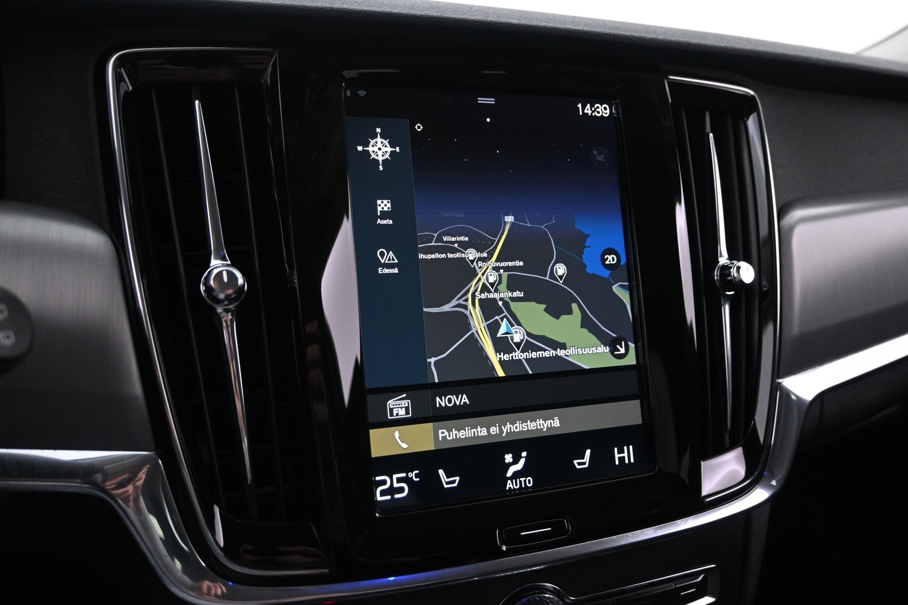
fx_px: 757
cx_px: 454
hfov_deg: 61.9
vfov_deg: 43.6
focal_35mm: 30
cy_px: 302
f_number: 3.8
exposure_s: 1/30
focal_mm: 20
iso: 2500
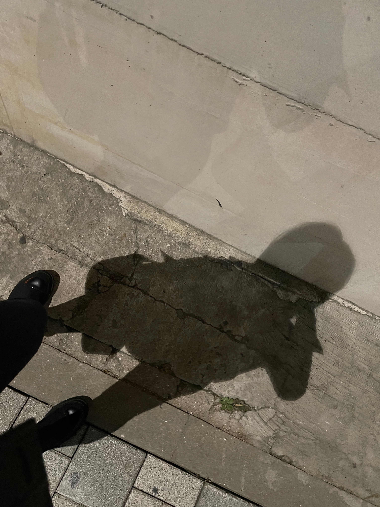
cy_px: 254
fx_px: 381
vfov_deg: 67.3
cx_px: 190
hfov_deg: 53.1
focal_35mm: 26
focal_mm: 4.2
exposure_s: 1/30
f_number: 1.6
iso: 1000
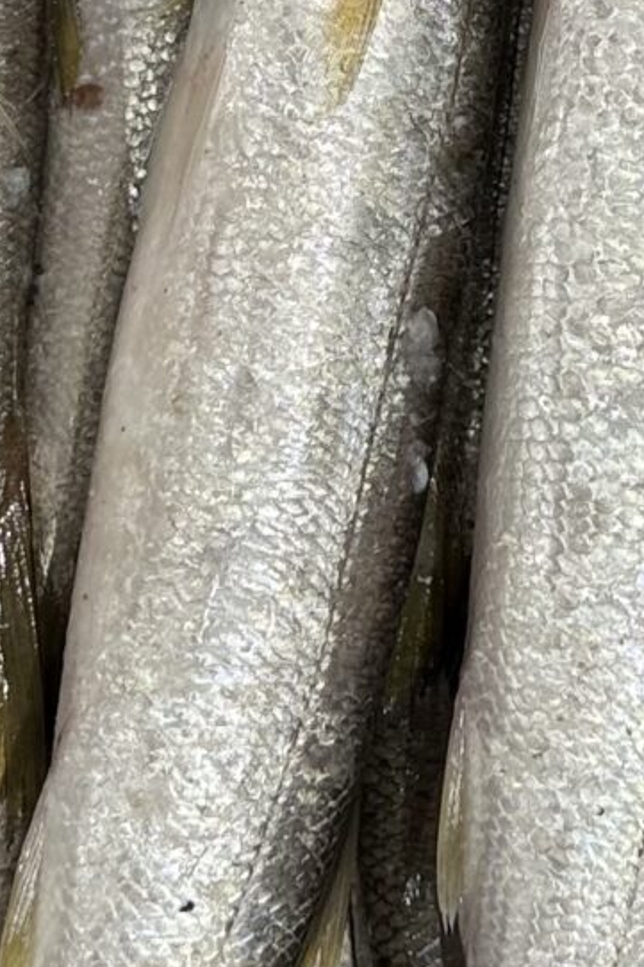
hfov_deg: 11.6
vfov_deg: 17.0
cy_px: 18
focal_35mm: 118
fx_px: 3168
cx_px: 419
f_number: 1.78
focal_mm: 6.76
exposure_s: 1/100
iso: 64
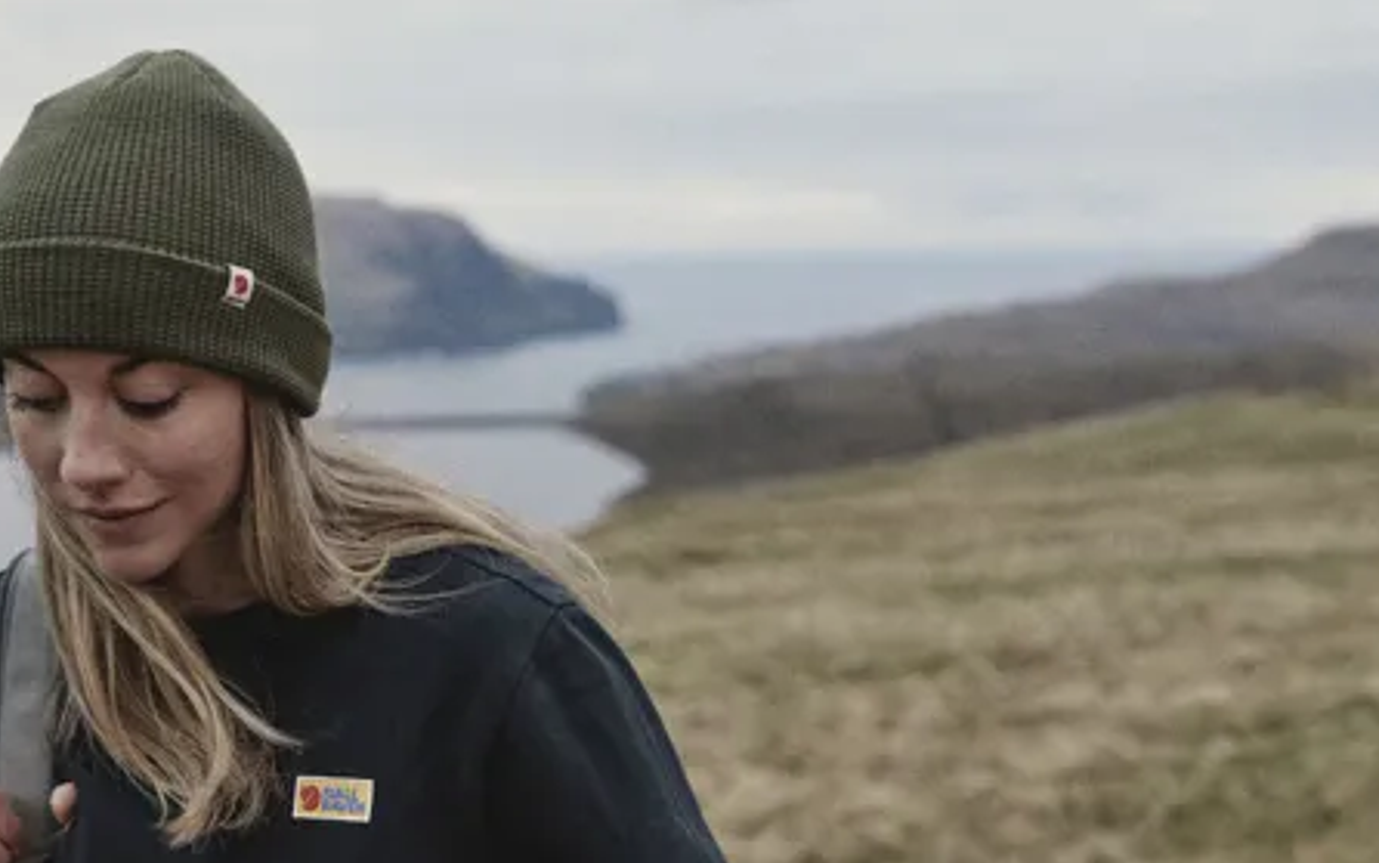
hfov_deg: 32.0
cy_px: 762
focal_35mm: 64
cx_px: 612
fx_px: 2406
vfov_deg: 20.0
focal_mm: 35
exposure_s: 1/500
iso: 400
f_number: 2.8
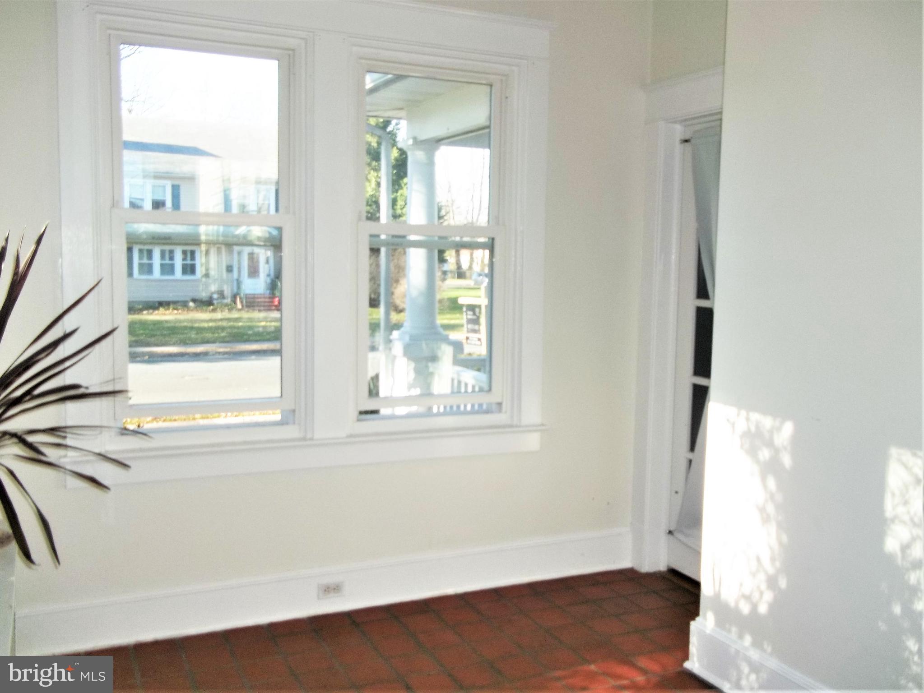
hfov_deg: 56.8
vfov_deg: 44.2
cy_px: 346
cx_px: 462
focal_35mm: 32
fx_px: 854
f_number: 2.9
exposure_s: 1/160
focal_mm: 5.7
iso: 80
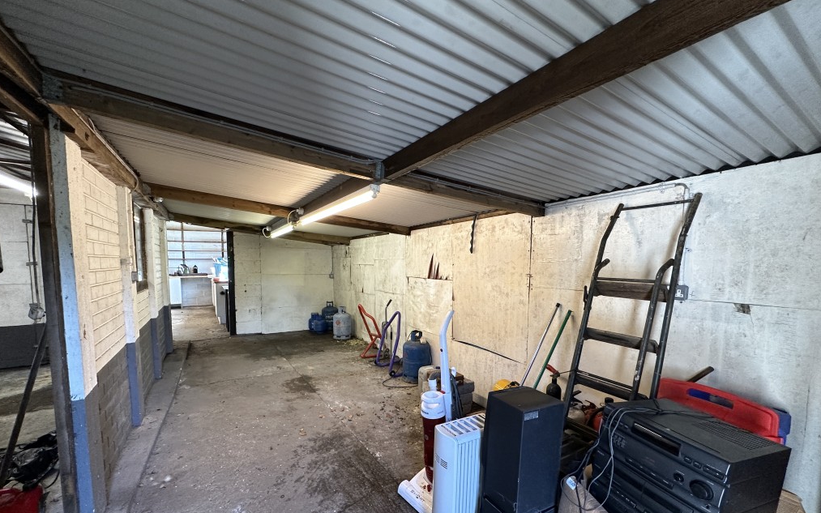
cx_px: 408
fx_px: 336
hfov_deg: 101.5
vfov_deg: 74.5
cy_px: 285
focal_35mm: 15
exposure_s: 1/99
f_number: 2.2
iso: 250
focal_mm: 2.22
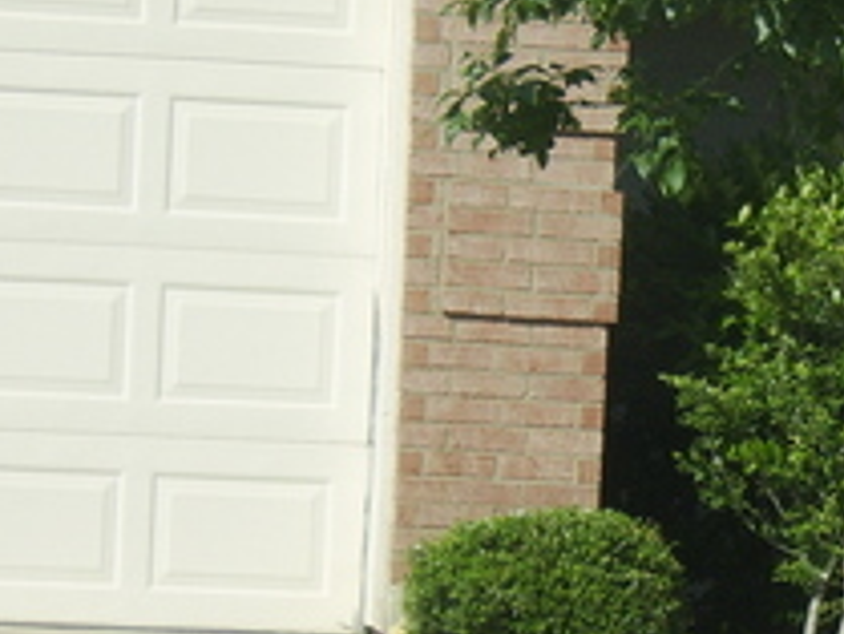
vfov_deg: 6.9
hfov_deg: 9.2
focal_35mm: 214
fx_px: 5221
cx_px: 929
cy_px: 347
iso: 71
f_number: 4
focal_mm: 18.38
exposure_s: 1/229
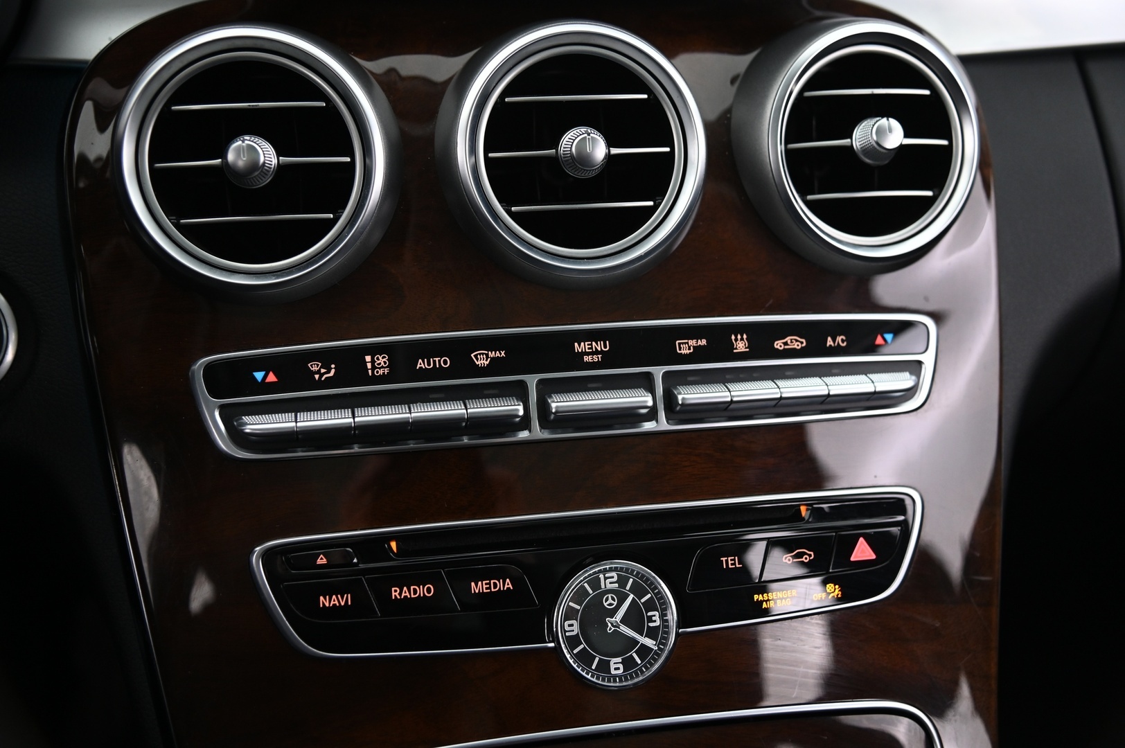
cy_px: 374
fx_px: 1249
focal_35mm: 40
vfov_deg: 33.3
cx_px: 562
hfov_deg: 48.5
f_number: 4
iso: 2000
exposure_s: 1/20
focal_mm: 40
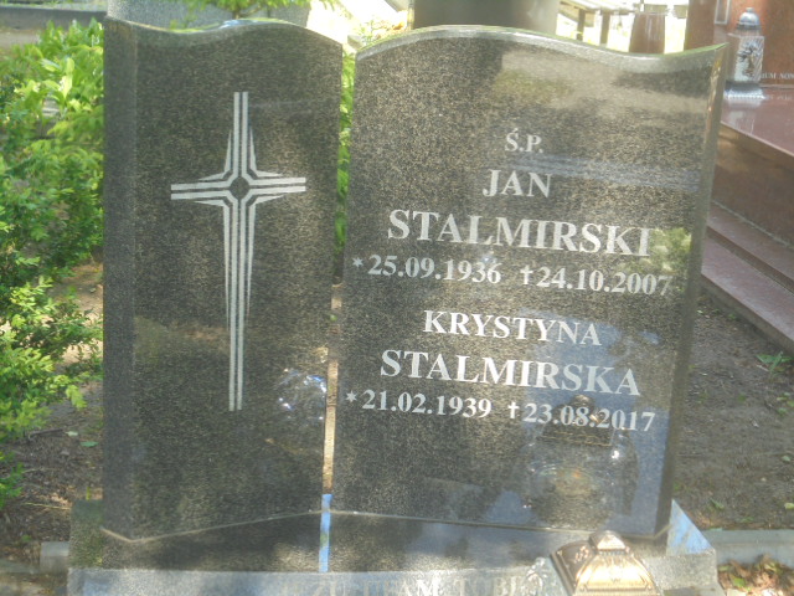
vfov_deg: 22.9
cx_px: 397
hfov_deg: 30.3
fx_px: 1468
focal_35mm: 64
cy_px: 298
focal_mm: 11.5
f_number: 5.6
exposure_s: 1/30
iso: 100
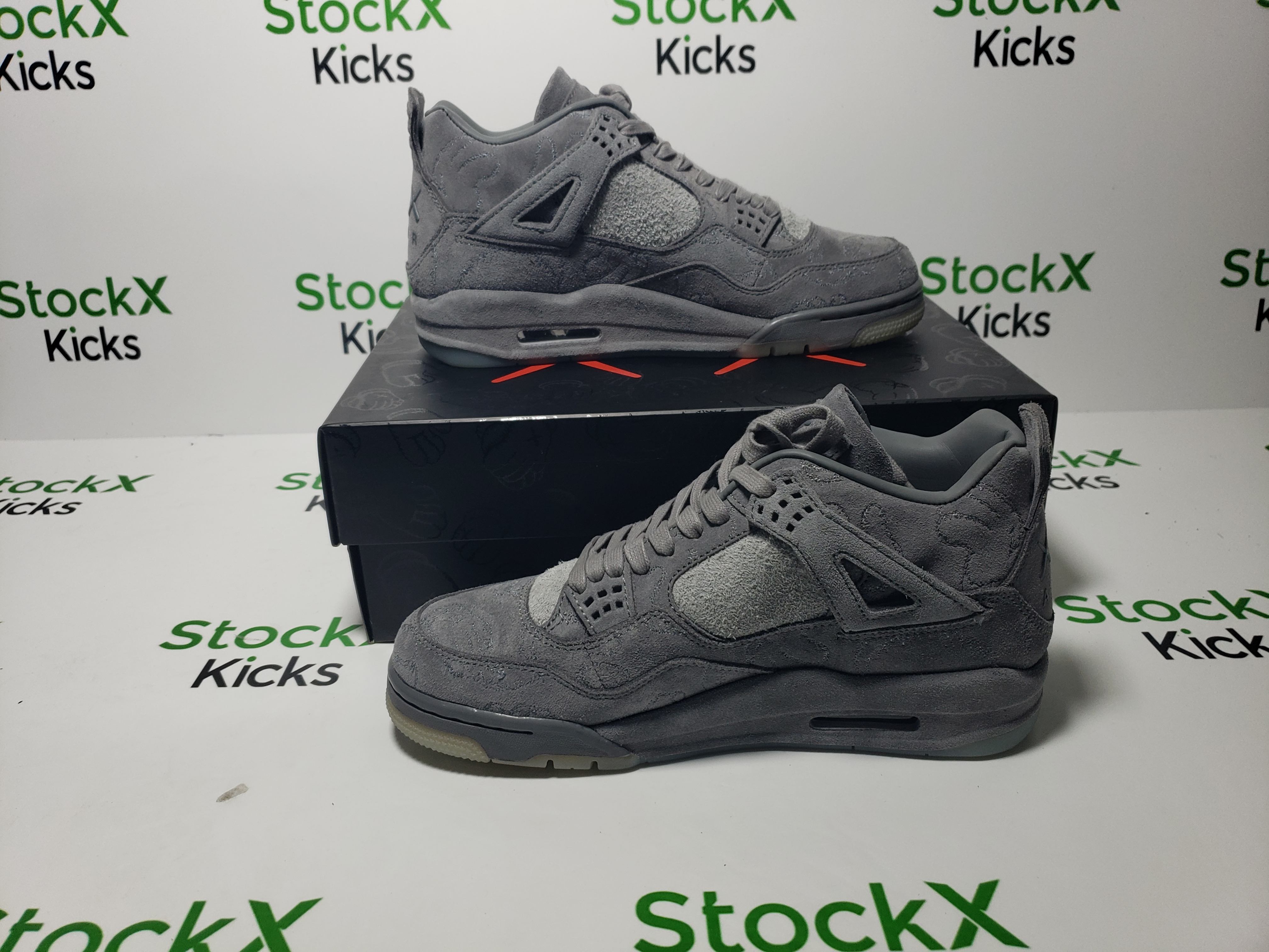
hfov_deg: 67.3
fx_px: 953
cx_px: 634
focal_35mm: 26
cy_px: 476
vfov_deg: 53.1
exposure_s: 1/526
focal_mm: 4.3
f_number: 1.5
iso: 50
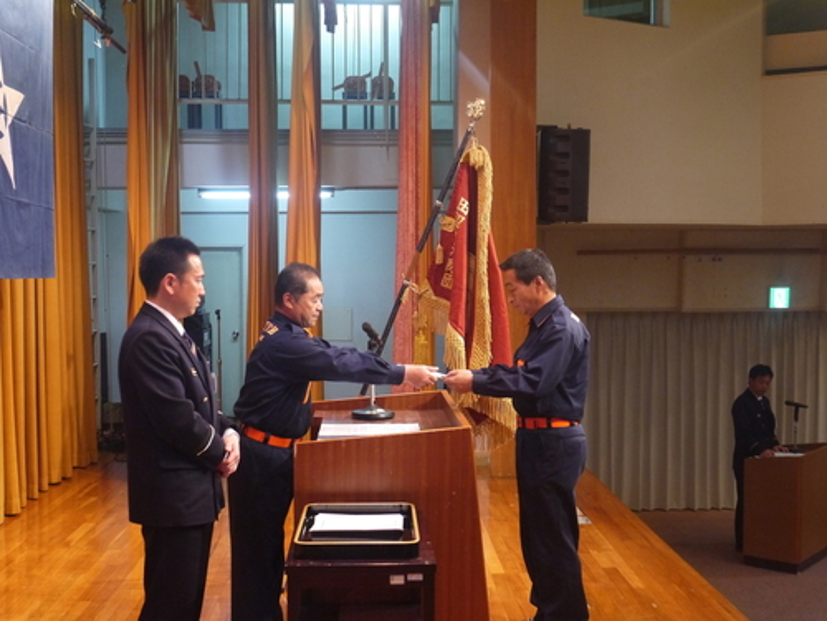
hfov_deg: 42.9
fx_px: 1051
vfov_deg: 32.9
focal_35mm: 44
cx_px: 414
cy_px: 310
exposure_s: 1/60
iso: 1250
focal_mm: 22
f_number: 4.7
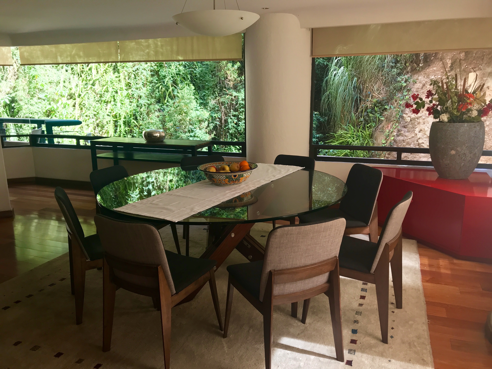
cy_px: 184
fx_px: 398
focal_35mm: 28
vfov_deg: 49.7
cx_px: 246
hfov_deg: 63.4
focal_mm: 3.99
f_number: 1.8
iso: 25
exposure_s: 1/60
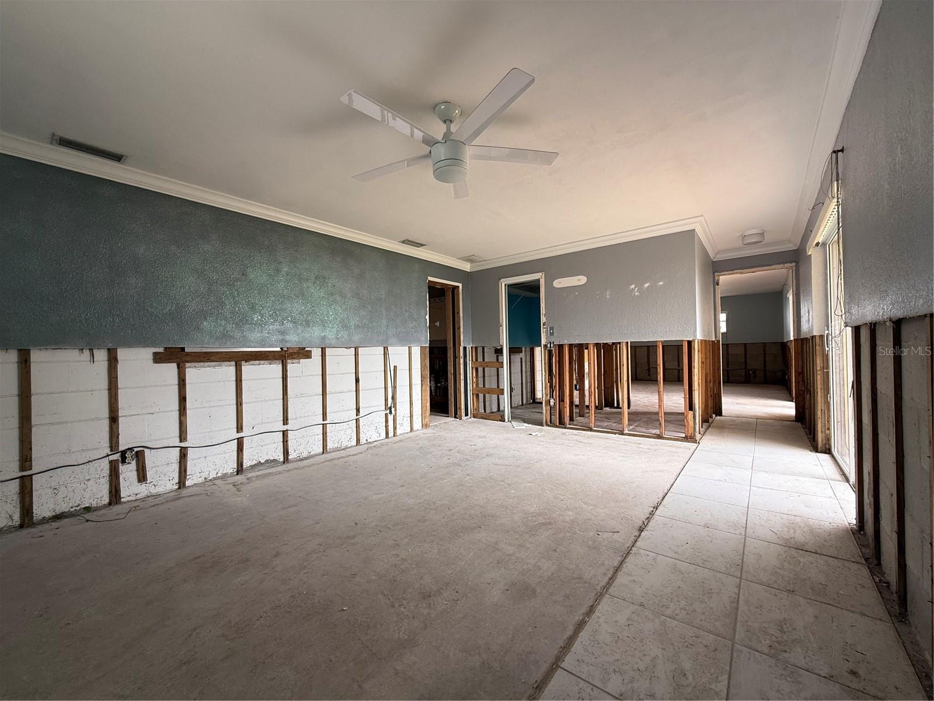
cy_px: 350
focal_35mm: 14
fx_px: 378
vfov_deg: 85.7
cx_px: 467
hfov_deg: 102.1
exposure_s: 1/99
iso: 80
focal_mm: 2.22
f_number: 2.2
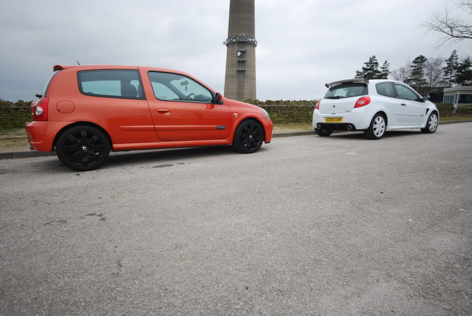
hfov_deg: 81.1
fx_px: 276
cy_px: 158
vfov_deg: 59.6
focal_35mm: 21
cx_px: 236
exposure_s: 1/125
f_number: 5.6
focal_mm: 14
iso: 100
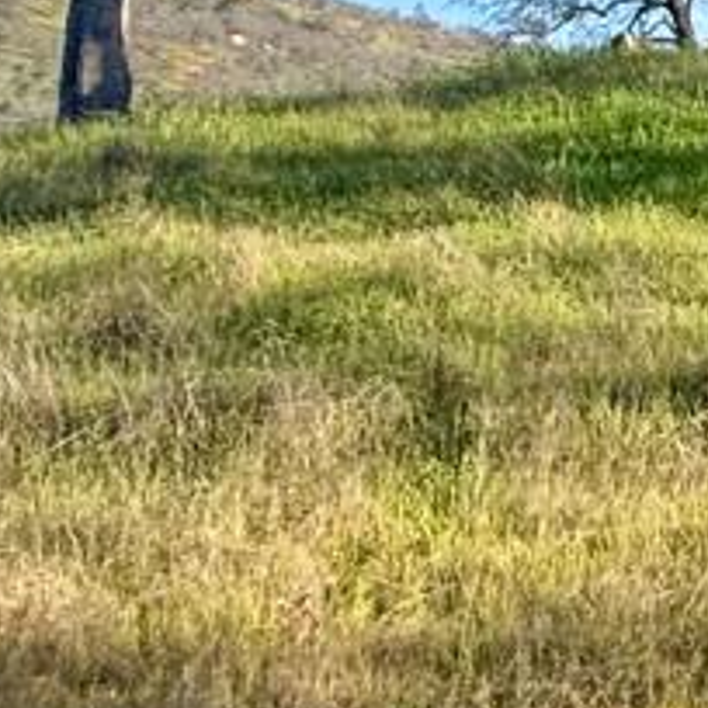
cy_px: 43
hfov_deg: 13.3
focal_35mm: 91
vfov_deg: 18.7
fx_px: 2106
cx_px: 1770
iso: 50
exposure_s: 1/928
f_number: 2.2
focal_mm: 2.22
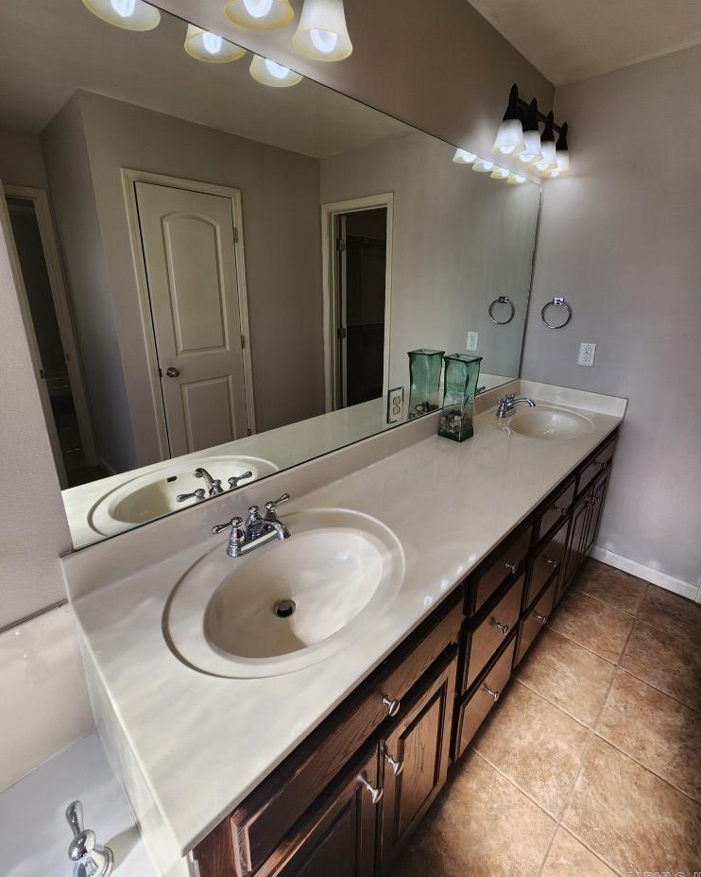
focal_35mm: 14
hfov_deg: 88.0
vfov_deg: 100.5
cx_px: 356
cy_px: 406
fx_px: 363
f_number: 2.2
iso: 50
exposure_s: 1/350
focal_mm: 2.2
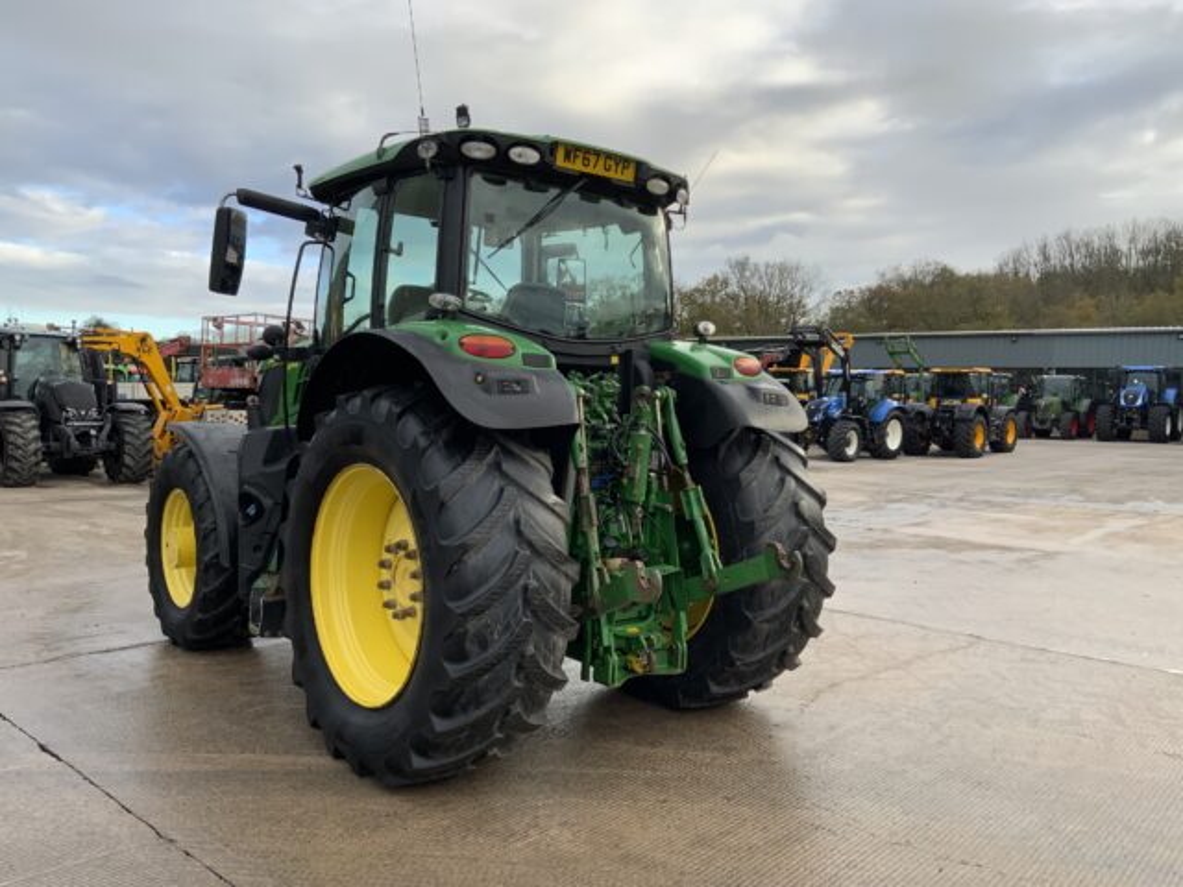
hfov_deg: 61.7
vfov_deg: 48.2
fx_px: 991
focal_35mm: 29
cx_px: 592
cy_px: 444
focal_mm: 3
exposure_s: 1/412
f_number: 1.8
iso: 16
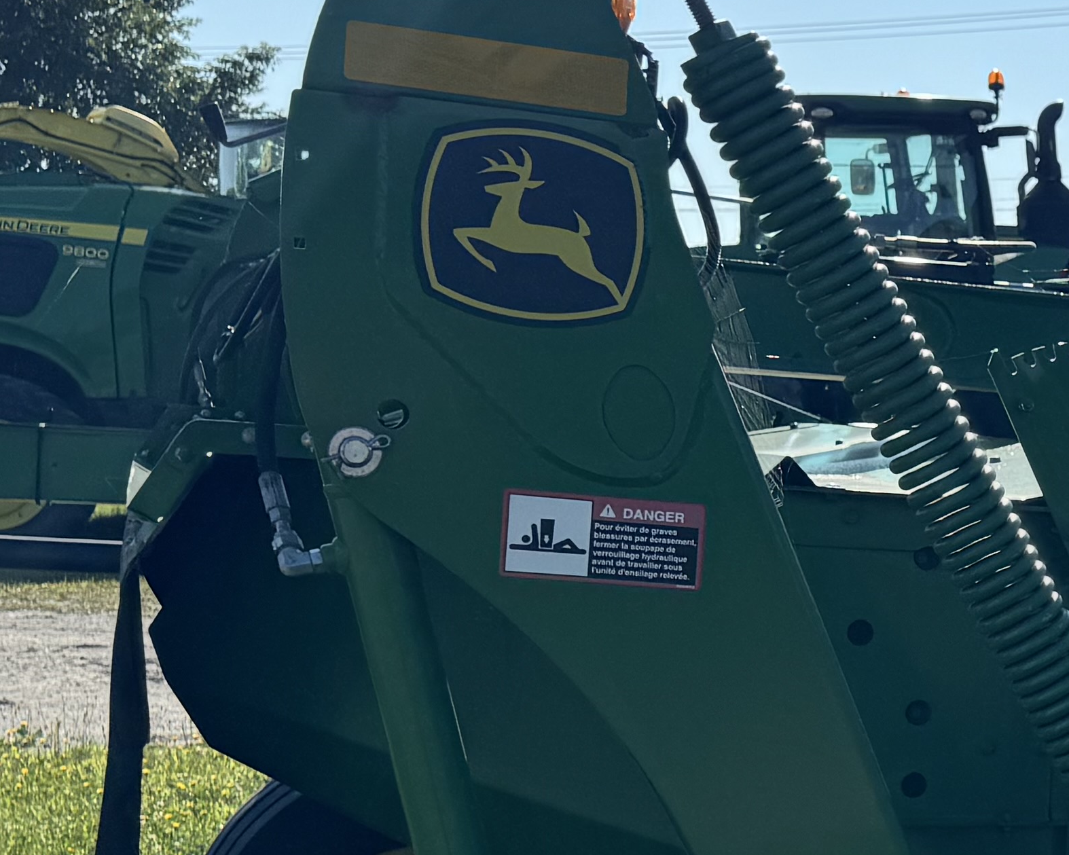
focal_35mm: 85
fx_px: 2689
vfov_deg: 17.9
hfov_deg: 19.7
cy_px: 678
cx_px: 1568
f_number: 1.78
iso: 80
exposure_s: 1/5814
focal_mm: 6.76
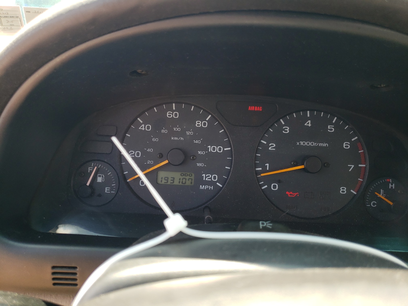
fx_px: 306
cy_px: 153
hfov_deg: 67.3
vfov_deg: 53.1
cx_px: 204
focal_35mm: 26
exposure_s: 1/213
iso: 50
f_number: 1.5
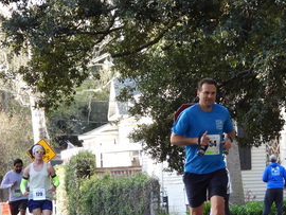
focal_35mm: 407
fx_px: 3366
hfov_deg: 4.9
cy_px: 162
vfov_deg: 3.7
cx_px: 215
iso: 400
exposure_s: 1/160
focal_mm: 35.9
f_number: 4.5
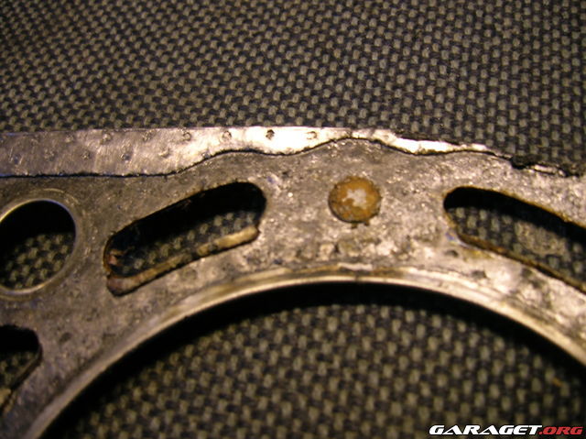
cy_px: 220
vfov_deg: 41.7
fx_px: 575
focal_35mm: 34
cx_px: 293
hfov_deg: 54.0
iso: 51
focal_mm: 5.7
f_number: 2.9
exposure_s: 1/4.4
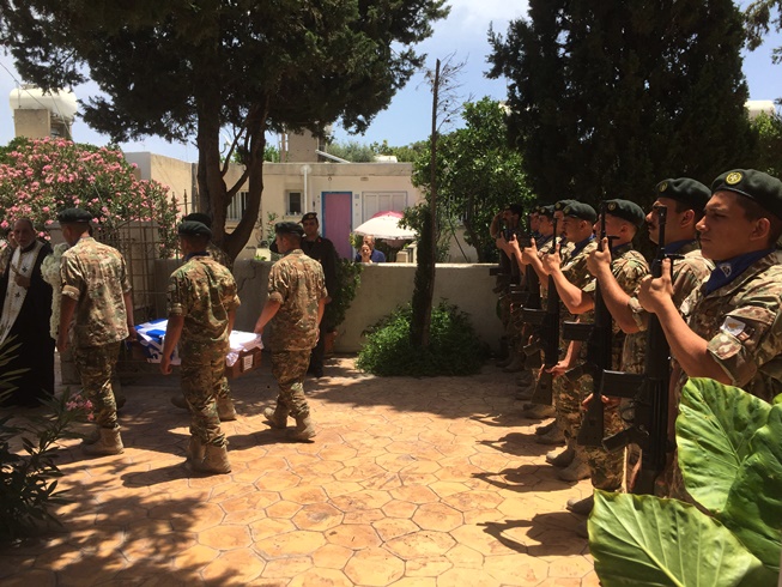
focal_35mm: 29
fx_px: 655
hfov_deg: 61.7
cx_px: 391
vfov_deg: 48.2
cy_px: 294
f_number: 2.2
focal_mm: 4.15
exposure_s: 1/1883
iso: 32
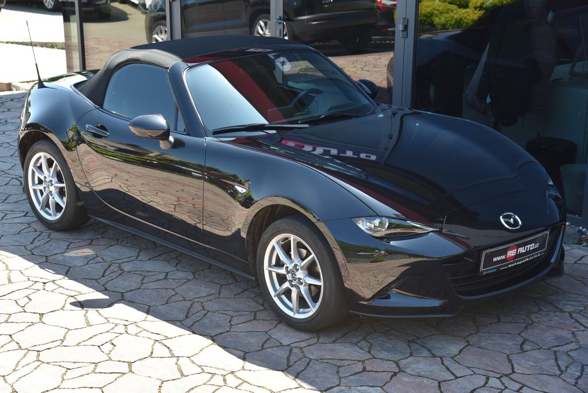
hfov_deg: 28.8
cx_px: 294
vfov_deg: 19.5
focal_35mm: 70
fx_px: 1144
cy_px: 196
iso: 500
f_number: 7.1
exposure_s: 1/200
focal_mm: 70
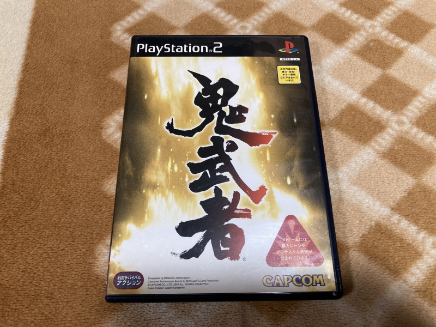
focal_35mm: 28
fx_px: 353
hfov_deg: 63.4
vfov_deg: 49.7
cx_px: 218
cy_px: 164
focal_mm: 3.99
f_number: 1.8
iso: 80
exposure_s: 1/50
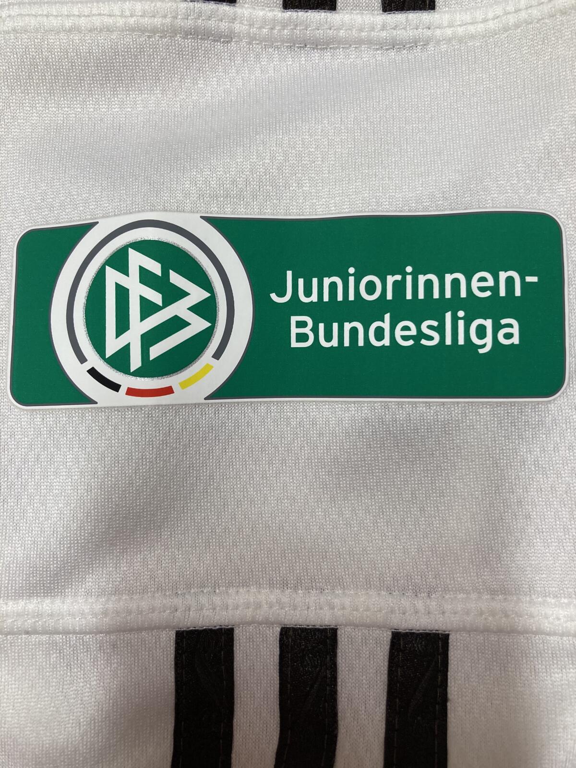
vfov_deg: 63.4
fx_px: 621
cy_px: 384
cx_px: 288
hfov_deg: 49.7
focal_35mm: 28
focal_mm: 3.99
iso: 64
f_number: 1.8
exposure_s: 1/50
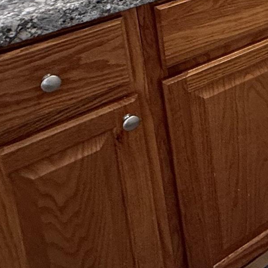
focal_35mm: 63
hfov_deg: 20.5
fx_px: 552
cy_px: -119
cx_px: 463
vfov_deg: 22.9
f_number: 2.2
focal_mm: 2.22
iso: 200
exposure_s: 1/60
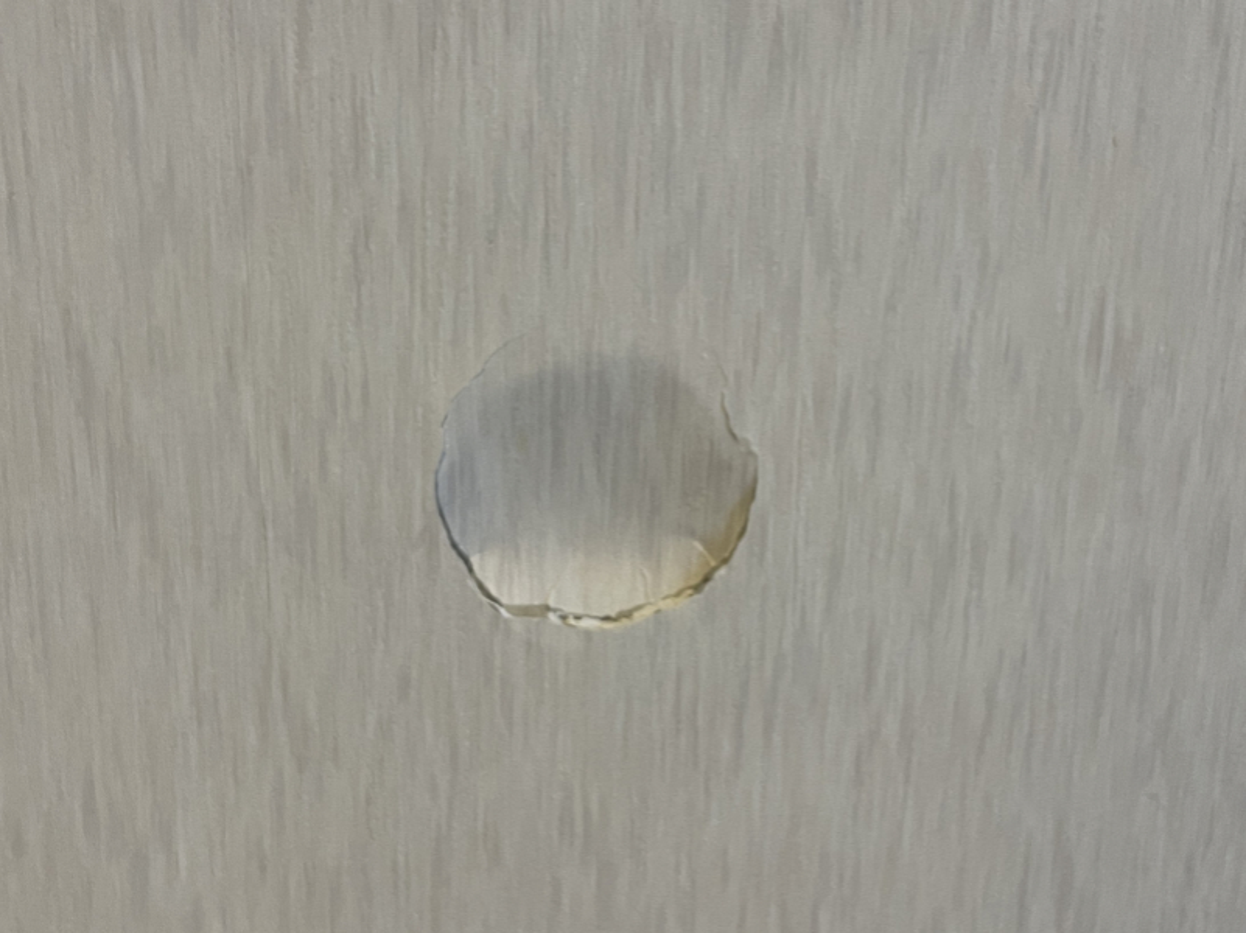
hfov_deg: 67.3
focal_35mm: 26
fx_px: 935
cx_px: 623
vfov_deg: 53.0
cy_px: 466
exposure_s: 1/60
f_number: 1.6
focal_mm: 4.2
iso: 100
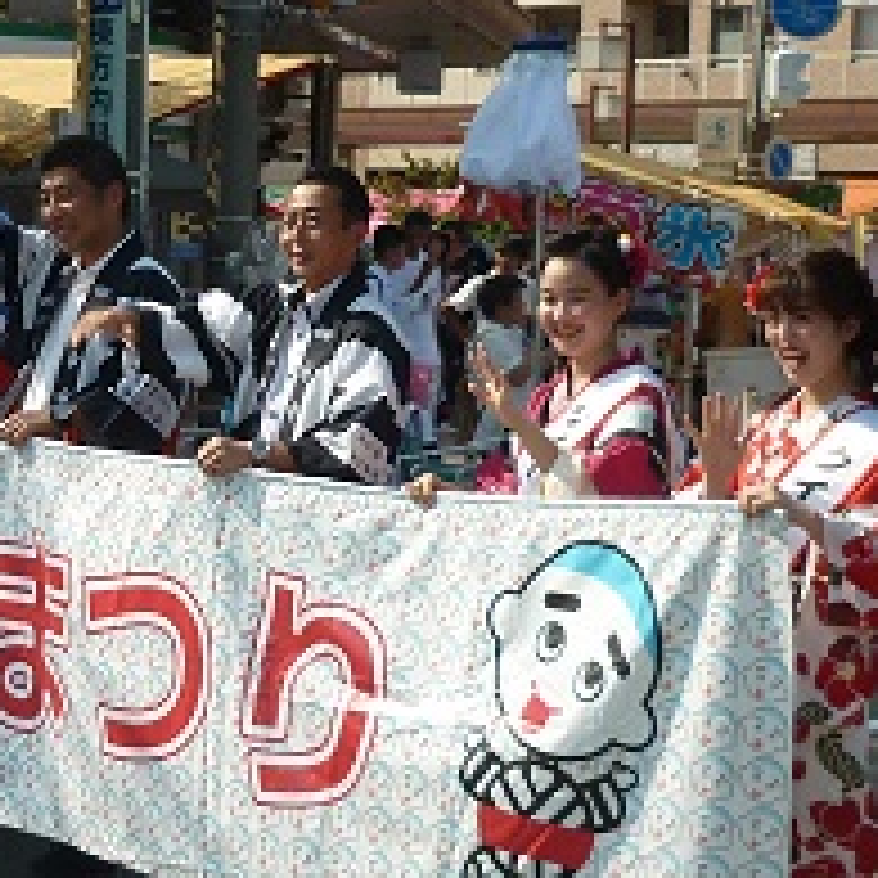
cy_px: 421
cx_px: 110
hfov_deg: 16.2
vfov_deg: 16.4
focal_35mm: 106
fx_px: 3042
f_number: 8
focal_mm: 5.9
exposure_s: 1/160
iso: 80
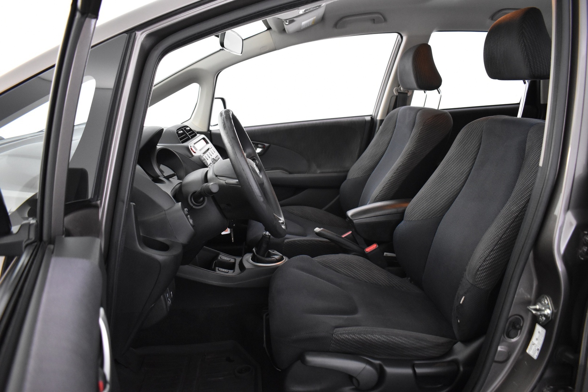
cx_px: 294
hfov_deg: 67.4
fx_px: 441
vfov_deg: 47.9
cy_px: 196
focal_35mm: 27
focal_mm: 18
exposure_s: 1/30
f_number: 3.5
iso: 2500
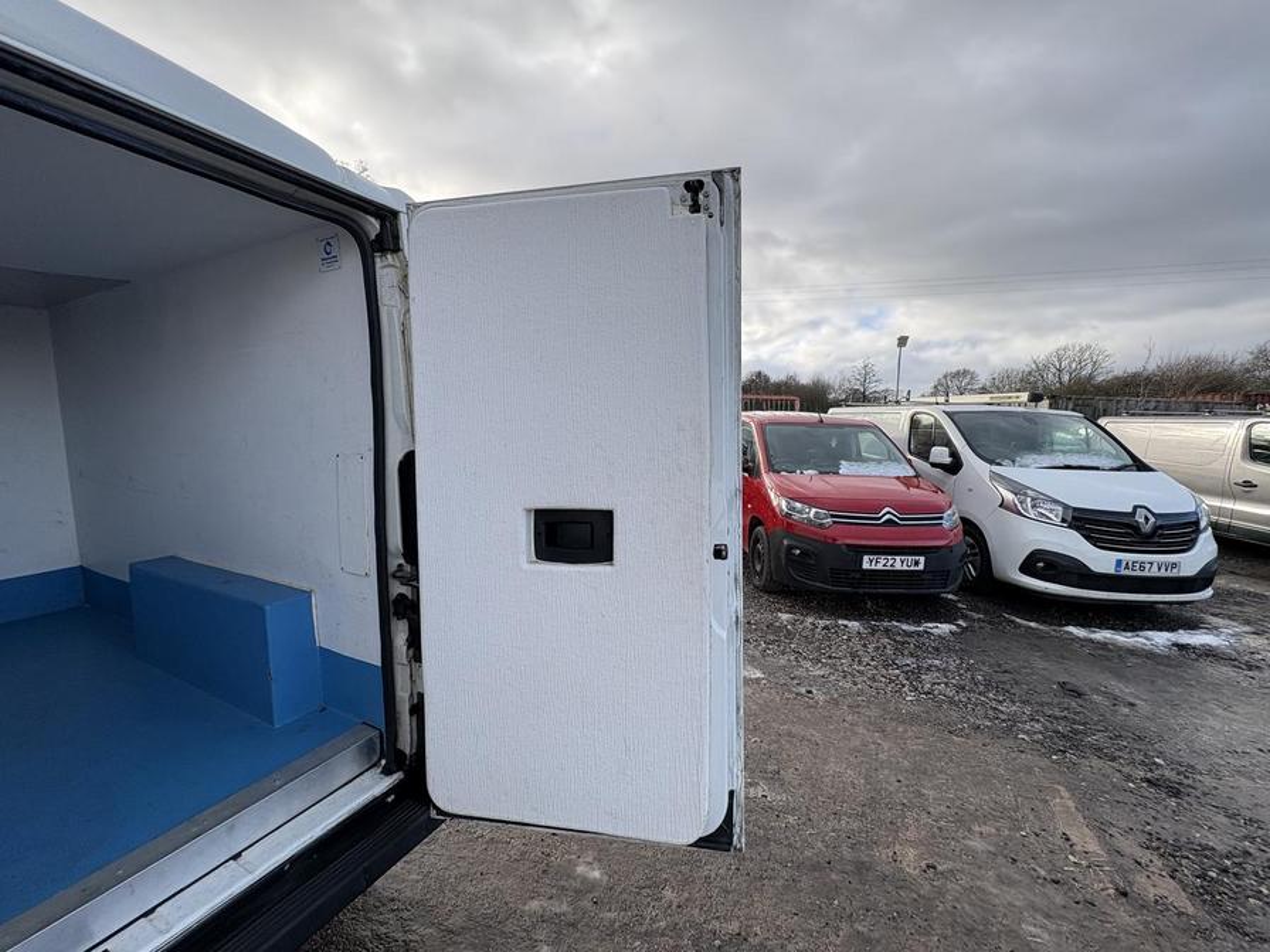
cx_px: 635
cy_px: 476
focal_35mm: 14
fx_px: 514
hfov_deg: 102.1
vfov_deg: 85.7
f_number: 2.2
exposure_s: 1/451
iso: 40
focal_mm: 2.22
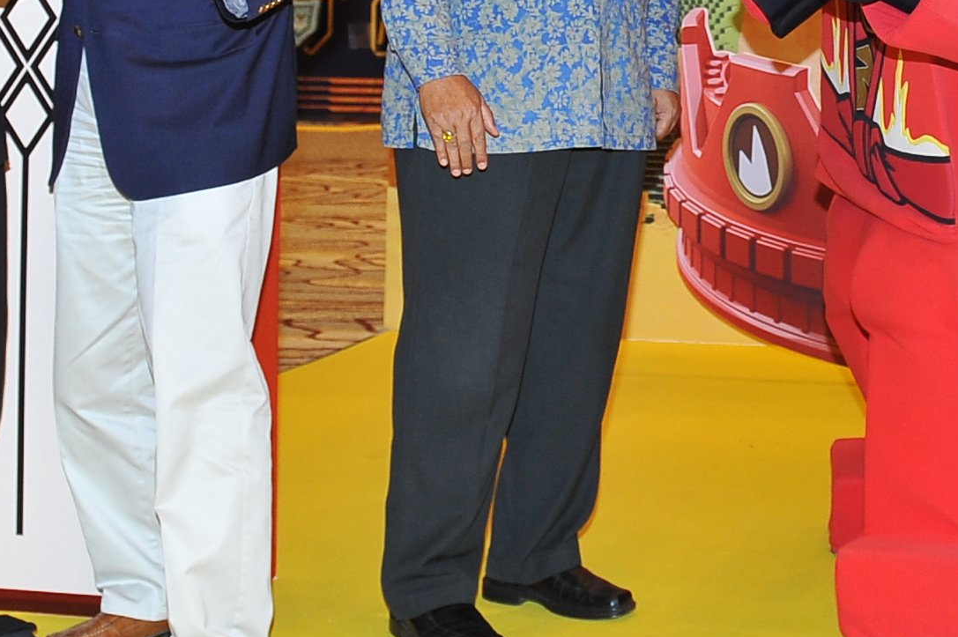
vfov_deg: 13.7
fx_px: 2499
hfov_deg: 21.2
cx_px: 871
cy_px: -319
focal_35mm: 94
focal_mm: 24
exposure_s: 1/80
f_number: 3.5
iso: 640
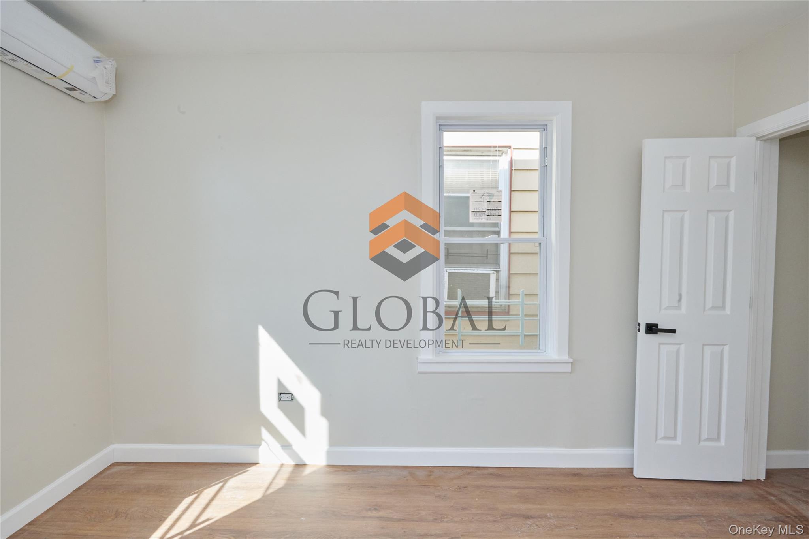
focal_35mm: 16
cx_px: 404
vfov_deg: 73.7
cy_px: 270
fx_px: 360
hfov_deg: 96.7
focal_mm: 16
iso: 1600
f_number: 16
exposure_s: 1/80
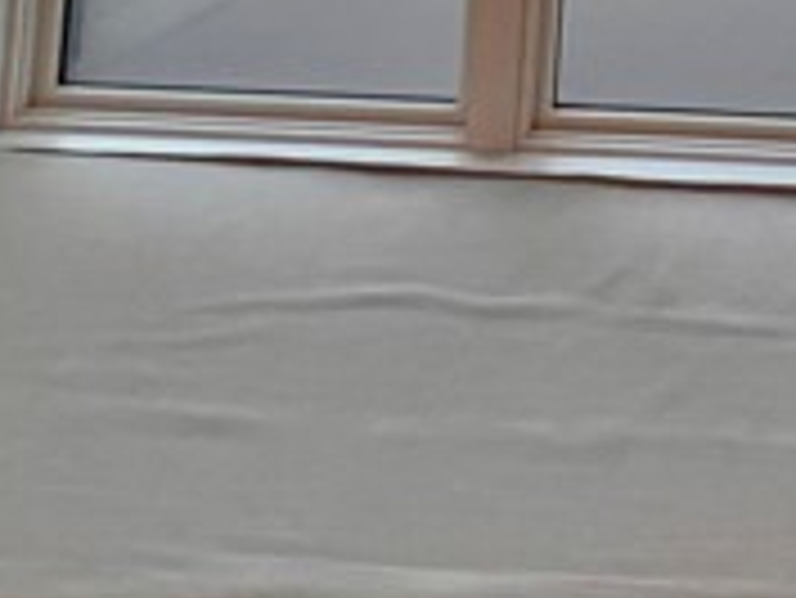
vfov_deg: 22.9
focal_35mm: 47
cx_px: 814
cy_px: -373
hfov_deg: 36.0
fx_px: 1082
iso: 80
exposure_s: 1/120
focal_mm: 1.57
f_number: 1.8
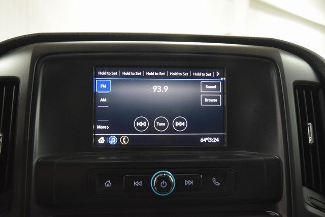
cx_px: 162
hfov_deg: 47.9
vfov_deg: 33.0
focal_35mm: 40
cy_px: 108
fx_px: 366
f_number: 3.8
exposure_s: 1/60
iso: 3200
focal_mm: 27
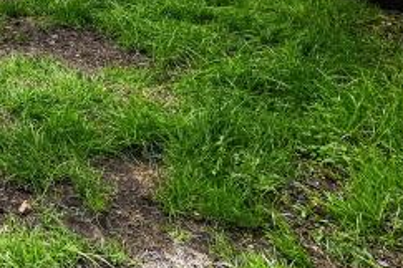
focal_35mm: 59
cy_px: -214
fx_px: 660
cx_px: -242
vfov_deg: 18.2
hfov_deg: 24.2
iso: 100
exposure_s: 1/160
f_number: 8
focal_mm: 14
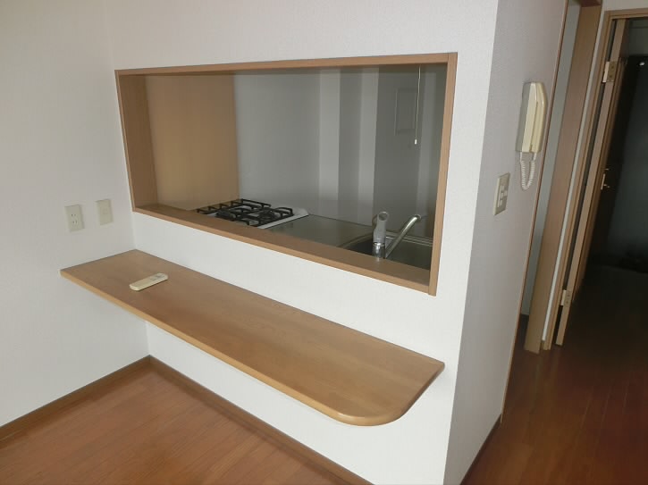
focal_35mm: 24
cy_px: 242
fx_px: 449
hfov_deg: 71.6
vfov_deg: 56.8
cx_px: 324
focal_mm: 4.24
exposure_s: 1/125
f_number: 3
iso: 125
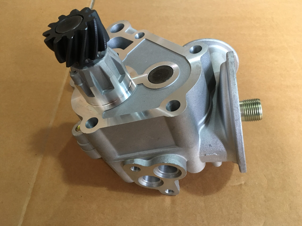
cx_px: 151
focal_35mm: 29
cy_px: 113
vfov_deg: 48.2
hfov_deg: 61.7
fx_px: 253
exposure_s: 1/20
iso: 200
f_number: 2.2
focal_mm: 4.15
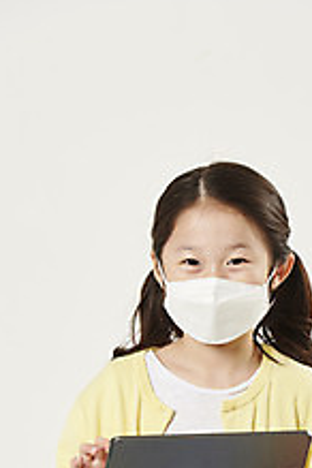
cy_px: 402
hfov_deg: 4.1
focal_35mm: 338
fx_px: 4394
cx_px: 189
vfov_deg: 6.1
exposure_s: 1/125
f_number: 8
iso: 125
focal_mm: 185
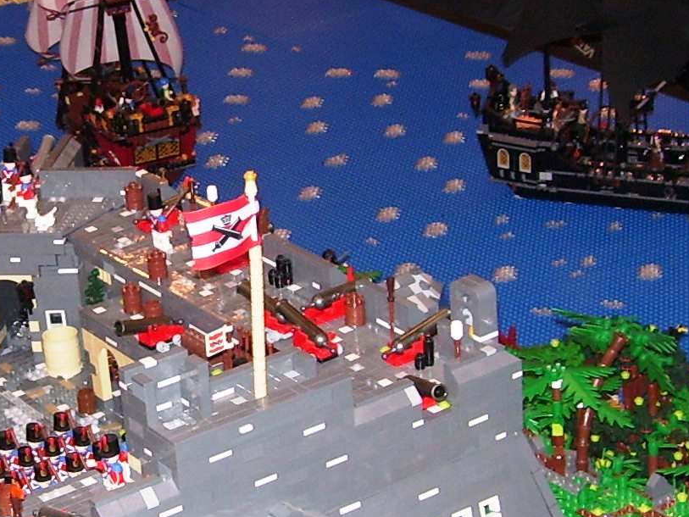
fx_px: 2031
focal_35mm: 102
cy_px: 295
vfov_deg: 14.5
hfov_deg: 19.0
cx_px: 102
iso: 80
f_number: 2.7
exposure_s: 1/60
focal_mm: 6
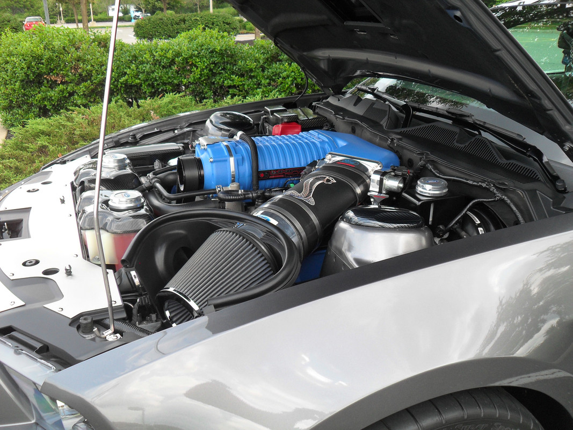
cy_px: 215
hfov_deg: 52.6
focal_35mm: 35
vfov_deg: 40.7
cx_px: 286
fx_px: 579
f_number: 2.8
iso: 100
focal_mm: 6.2
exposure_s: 1/250
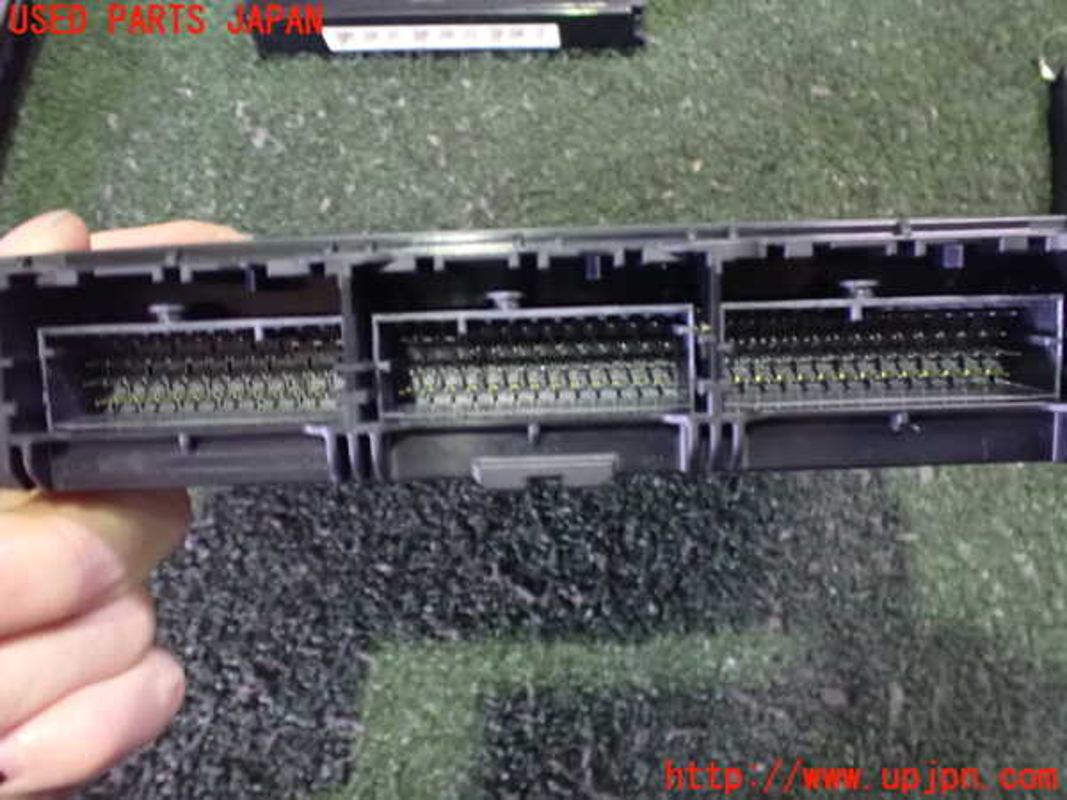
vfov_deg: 46.8
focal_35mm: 30
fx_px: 925
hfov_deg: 60.0
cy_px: 400
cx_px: 534
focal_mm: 5.4
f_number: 2.3
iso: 1600
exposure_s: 1/30
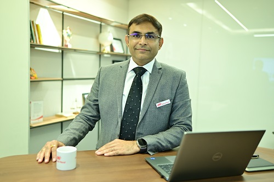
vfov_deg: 37.8
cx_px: 137
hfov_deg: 54.5
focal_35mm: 35
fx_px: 266
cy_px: 91
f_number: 1.8
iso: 800
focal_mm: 35
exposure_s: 1/160
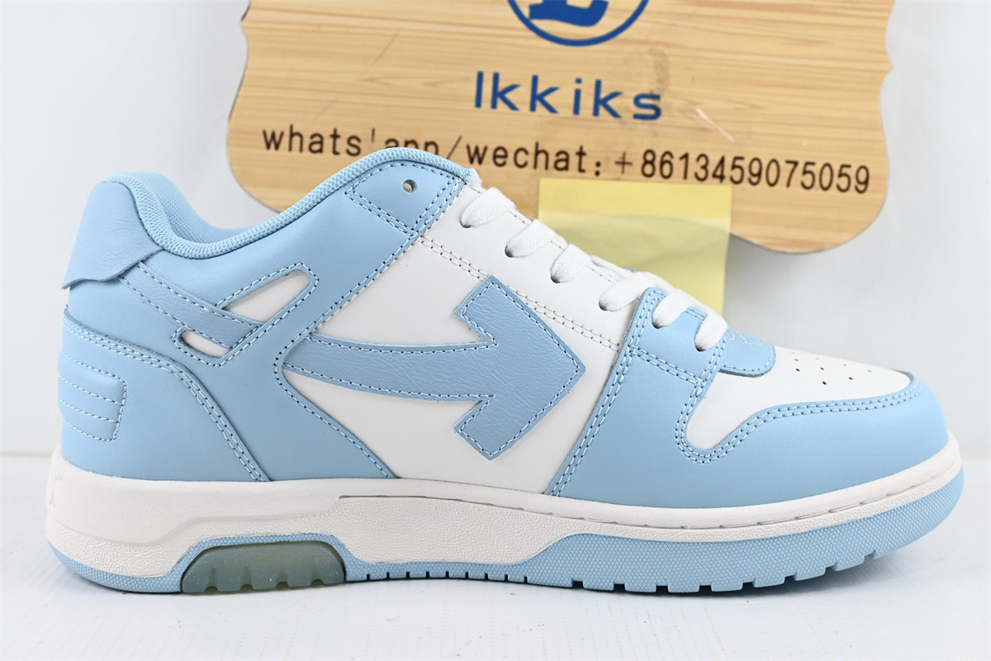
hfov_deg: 46.4
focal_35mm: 42
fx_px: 1156
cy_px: 330
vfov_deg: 31.9
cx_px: 496
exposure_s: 1/125
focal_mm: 28
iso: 400
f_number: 5
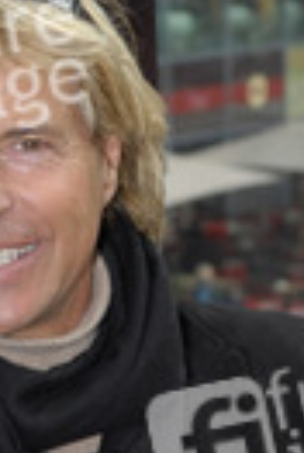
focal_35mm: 253
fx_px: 3182
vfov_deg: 8.1
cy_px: 256
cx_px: 14
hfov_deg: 5.5
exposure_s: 1/100
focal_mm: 55
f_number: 6.3
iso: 500
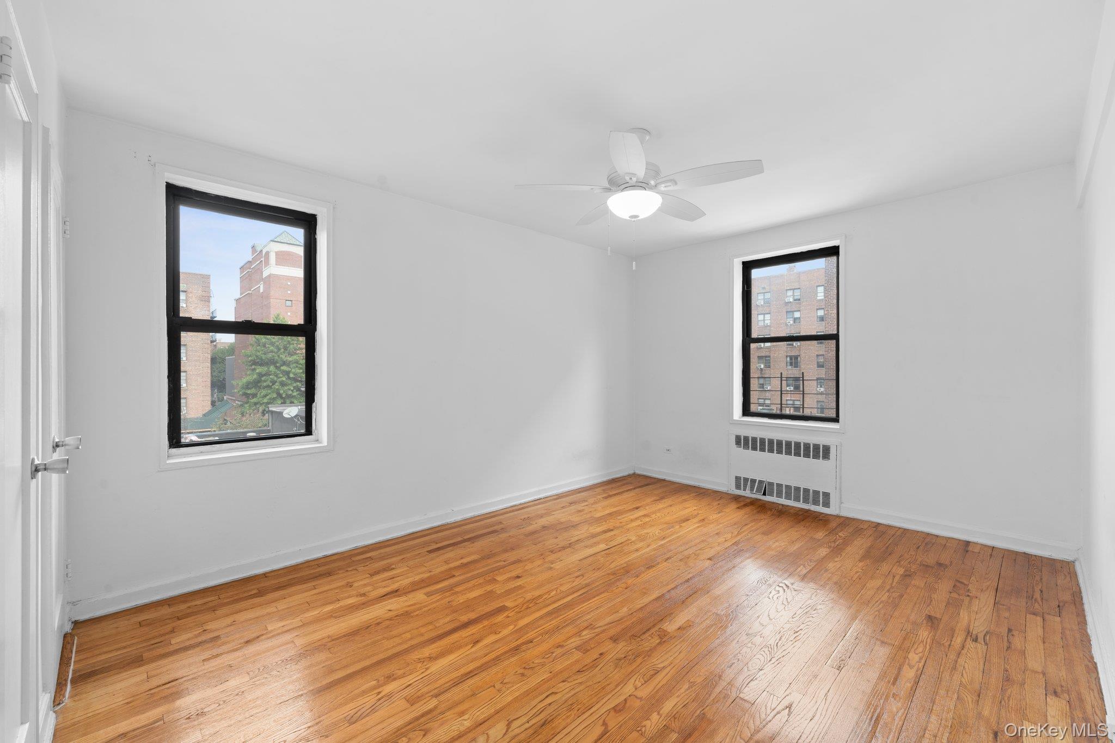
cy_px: 372
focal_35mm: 14
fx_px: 434
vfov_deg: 81.2
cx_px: 558
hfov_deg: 104.3
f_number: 10
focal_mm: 14
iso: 320
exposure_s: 1/4
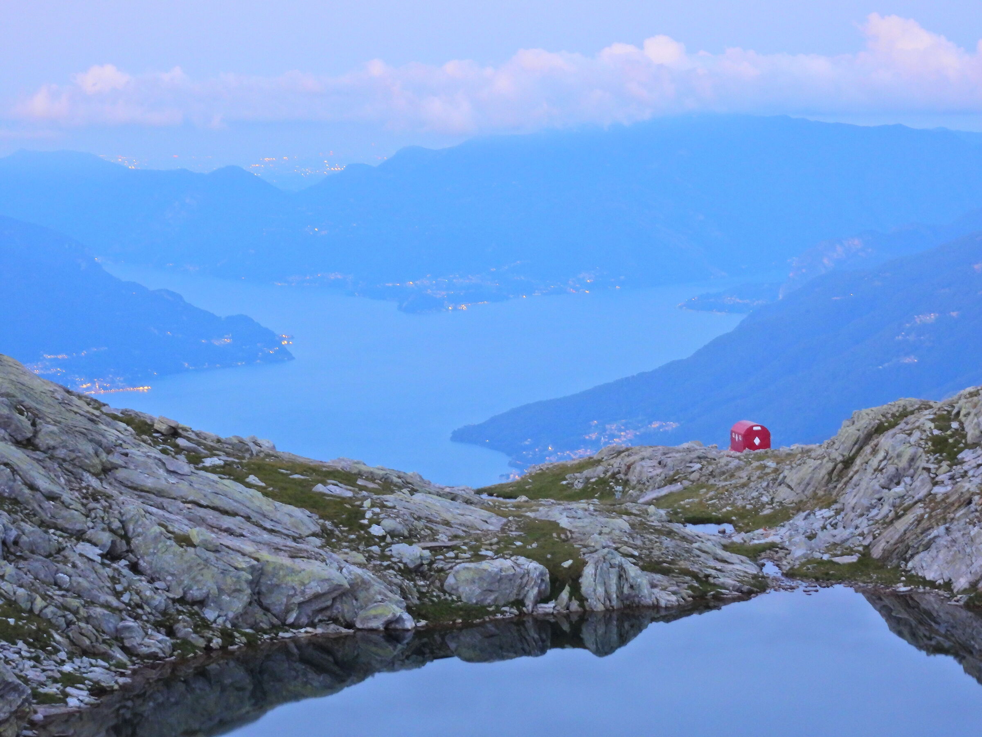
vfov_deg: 12.9
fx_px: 3262
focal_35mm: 115
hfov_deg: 17.1
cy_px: 368
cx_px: 491
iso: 400
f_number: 8
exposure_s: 2.5
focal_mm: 20.5
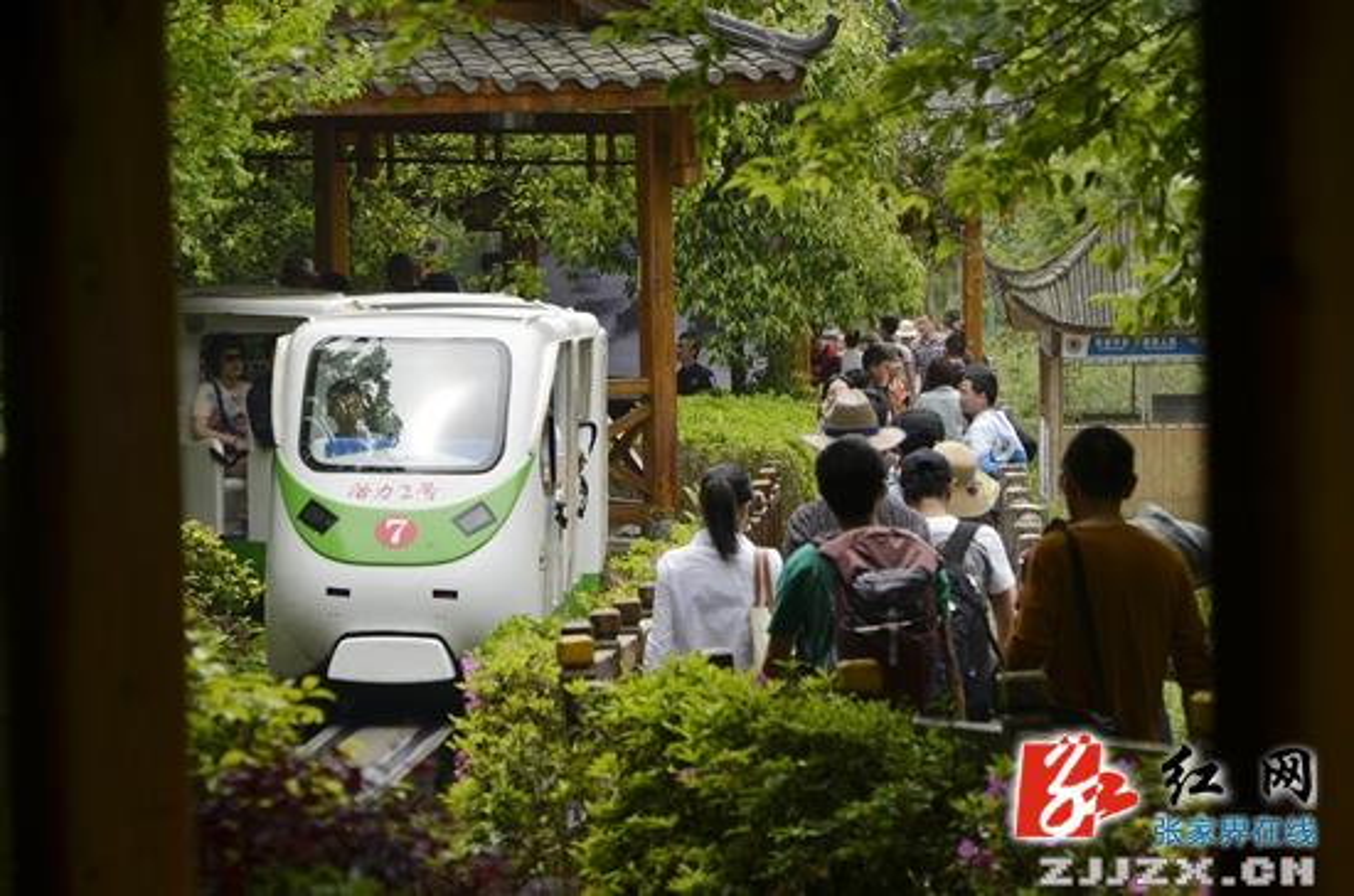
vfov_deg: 5.9
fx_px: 8724
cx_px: 677
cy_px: 448
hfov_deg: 8.9
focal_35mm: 232
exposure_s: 1/500
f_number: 9
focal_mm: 155
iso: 250
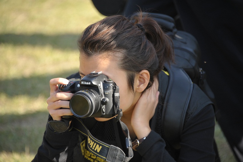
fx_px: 2024
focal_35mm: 300
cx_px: 122
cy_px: 81
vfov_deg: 4.6
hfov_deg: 6.9
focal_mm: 300
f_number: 5.6
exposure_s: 1/320
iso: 500
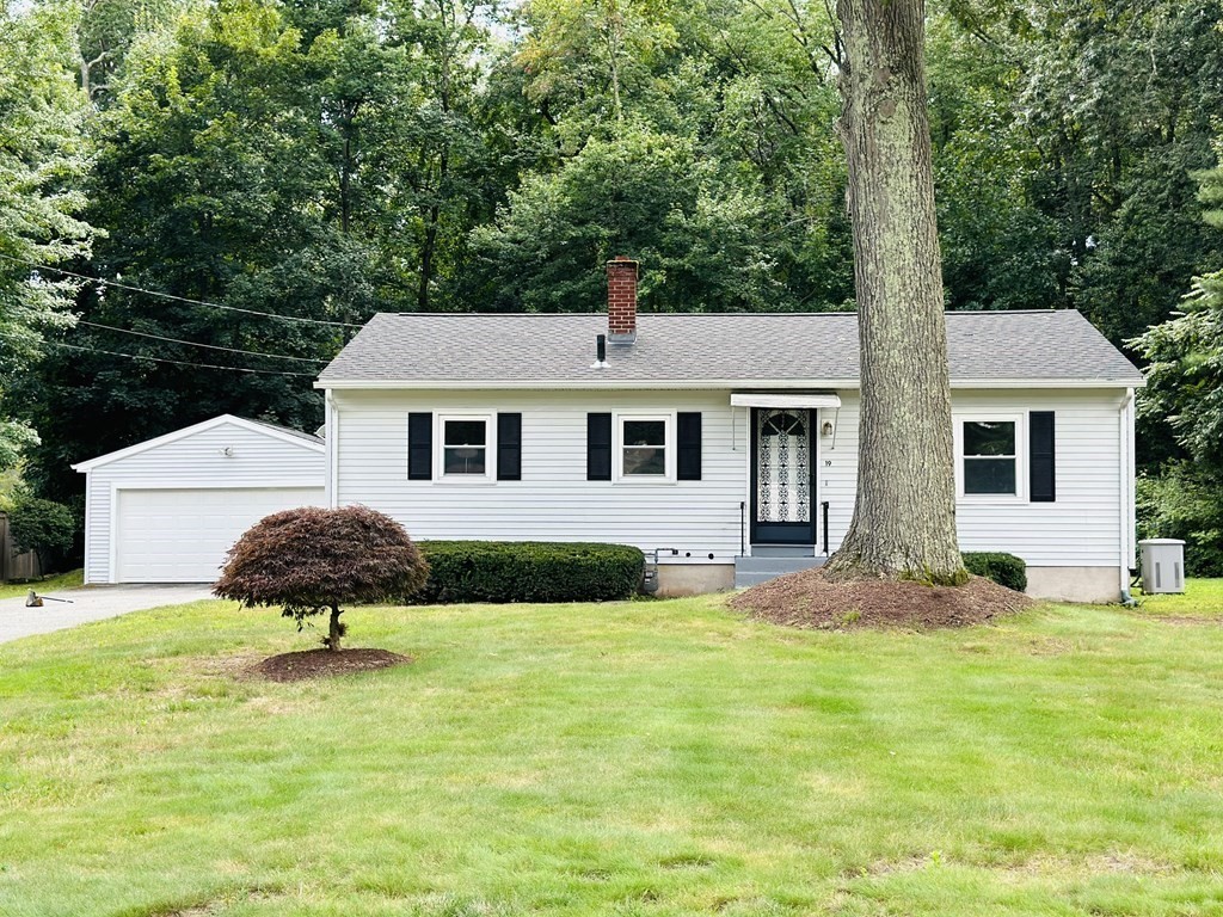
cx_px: 612
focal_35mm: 48
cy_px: 458
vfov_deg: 30.3
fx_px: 1696
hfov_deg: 39.7
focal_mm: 6.86
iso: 80
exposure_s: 1/872
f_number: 1.78
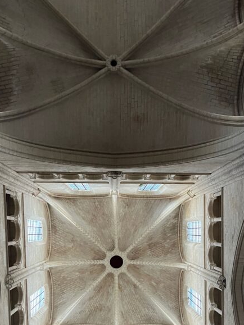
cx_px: 129
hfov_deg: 31.5
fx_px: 432
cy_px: 274
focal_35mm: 46
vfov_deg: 39.1
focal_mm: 5.1
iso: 500
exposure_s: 1/56
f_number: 1.6
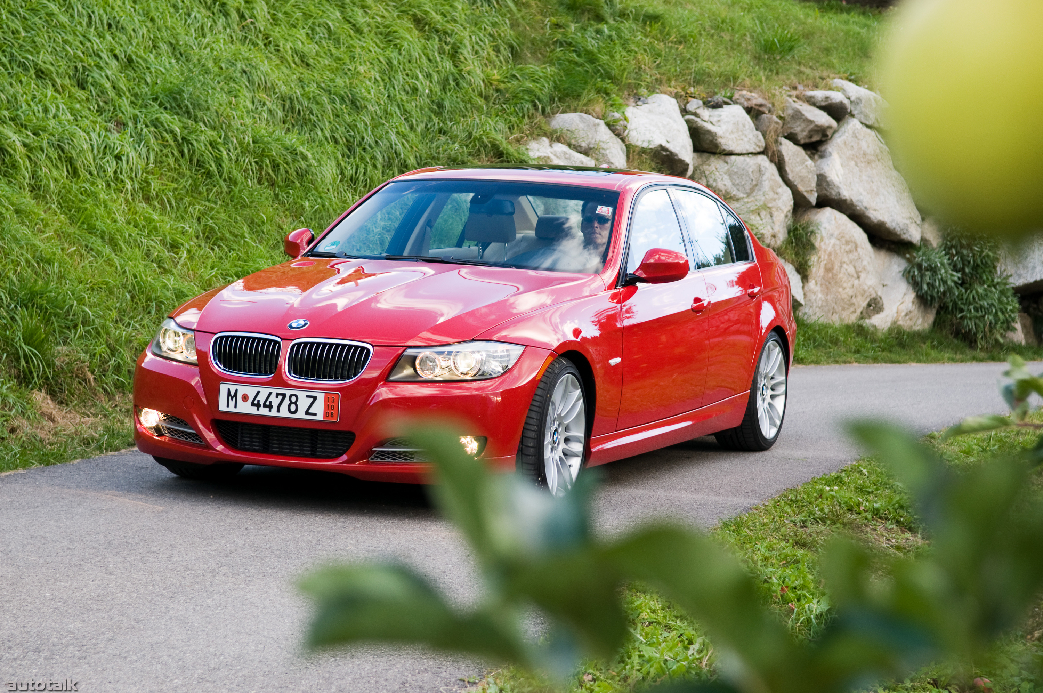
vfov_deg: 18.1
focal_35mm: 75
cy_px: 346
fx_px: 2170
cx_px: 522
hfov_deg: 27.0
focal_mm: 50
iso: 200
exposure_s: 1/125
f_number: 4.5
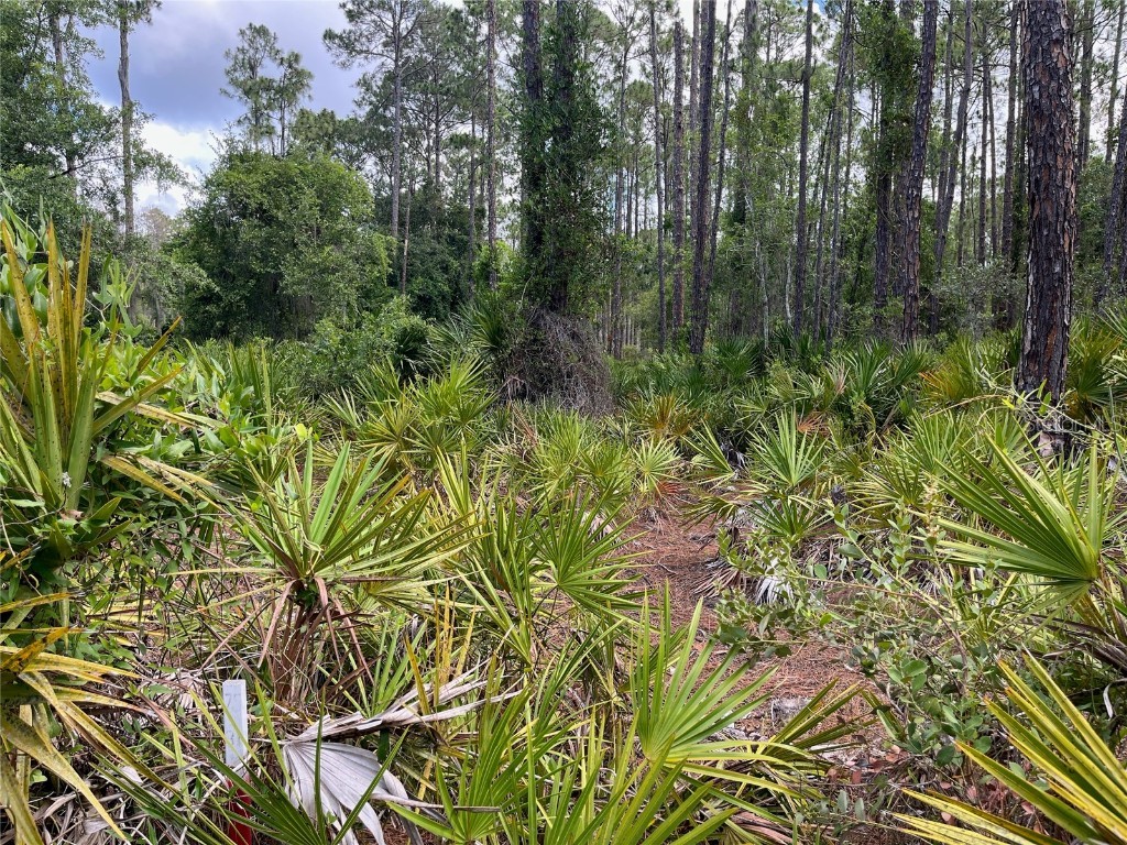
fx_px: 846
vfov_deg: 53.1
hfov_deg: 67.3
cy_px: 422
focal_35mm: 26
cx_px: 564
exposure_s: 1/445
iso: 50
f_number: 1.6
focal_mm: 5.1
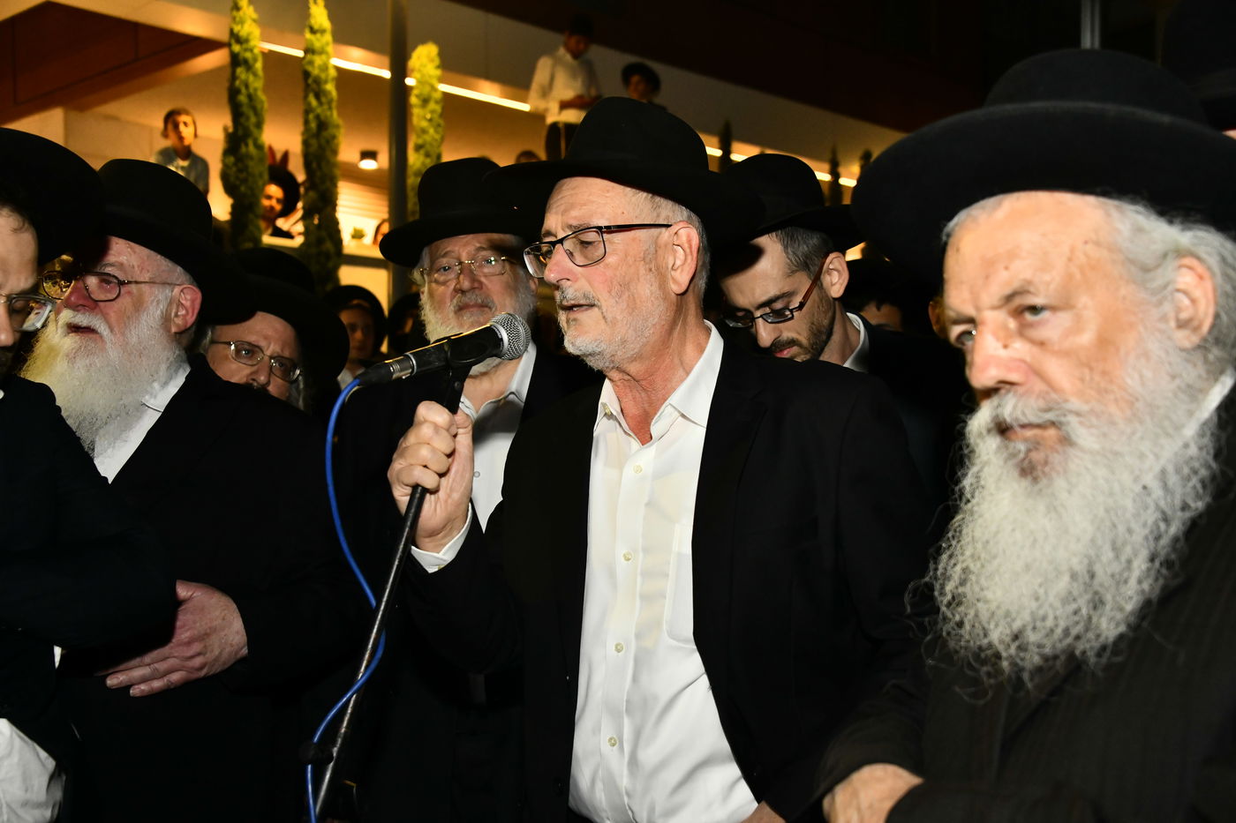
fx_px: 1510
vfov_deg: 30.5
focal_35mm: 44
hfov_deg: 44.5
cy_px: 412
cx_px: 618
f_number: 5.6
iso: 1600
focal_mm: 44
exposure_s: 1/125
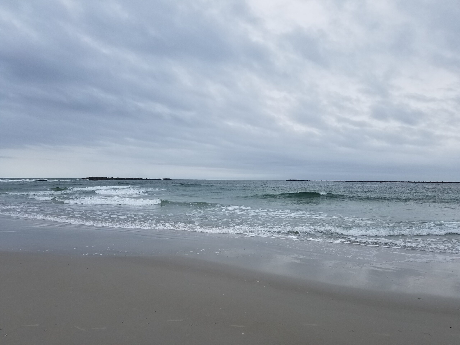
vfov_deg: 53.1
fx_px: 346
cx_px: 230
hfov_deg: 67.3
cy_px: 172
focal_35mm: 26
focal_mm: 4.2
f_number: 1.7
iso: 50
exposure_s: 1/1604
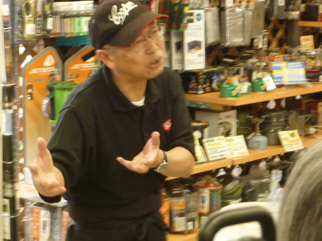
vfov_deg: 13.2
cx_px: 161
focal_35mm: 112
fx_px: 1042
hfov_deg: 17.6
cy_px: 120
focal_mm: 19.9
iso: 400
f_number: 5.8
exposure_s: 1/20
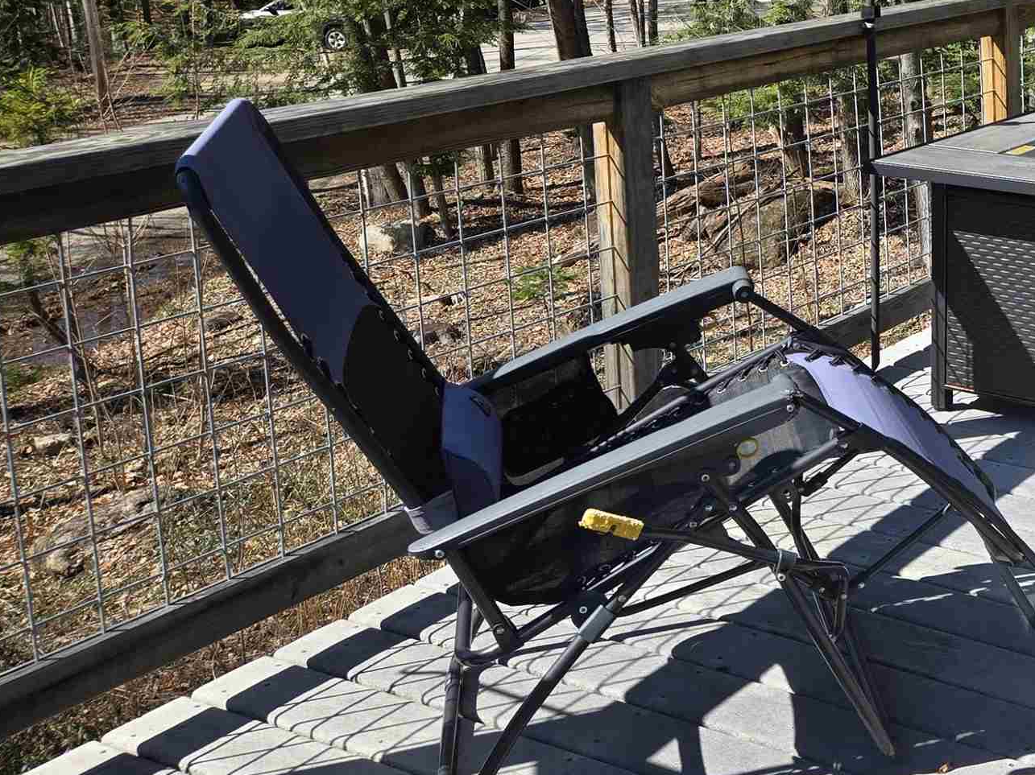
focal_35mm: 55
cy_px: 112
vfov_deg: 25.9
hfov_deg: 30.5
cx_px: 1193
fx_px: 1644
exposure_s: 1/2921
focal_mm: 5.4
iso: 64
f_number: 1.8
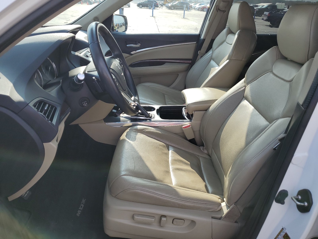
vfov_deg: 53.1
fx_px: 239
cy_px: 120
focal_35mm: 26
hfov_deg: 67.3
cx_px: 159
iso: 50
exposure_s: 1/1000
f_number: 1.5
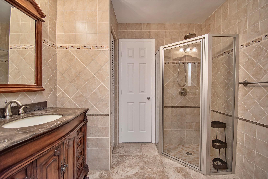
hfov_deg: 100.4
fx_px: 112
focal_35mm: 15
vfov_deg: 77.3
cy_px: 90
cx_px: 134
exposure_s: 1/80
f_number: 4.5
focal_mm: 10
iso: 800
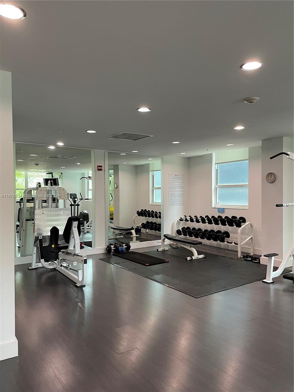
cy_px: 196
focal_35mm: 26
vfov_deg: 67.3
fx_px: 294
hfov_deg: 53.1
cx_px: 147
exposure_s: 1/60
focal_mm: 4.2
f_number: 1.6
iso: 100
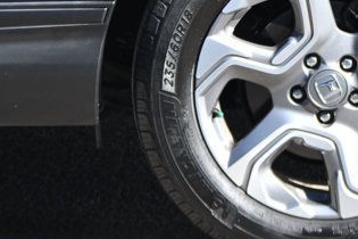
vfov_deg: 5.8
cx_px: 338
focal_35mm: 238
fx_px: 2367
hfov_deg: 8.6
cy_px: 52
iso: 180
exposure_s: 1/250
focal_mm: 78
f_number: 8
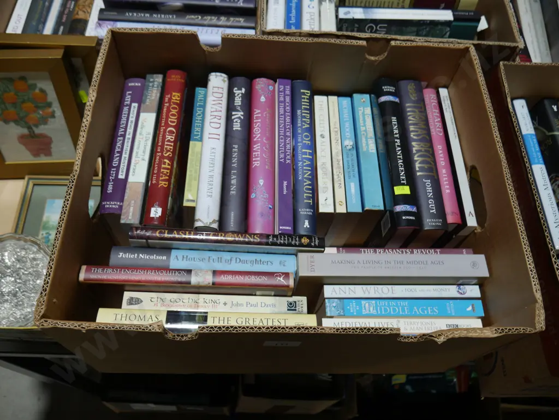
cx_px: 280
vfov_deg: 49.8
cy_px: 210
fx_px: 452
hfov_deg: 63.4
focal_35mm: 28
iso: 200
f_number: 4
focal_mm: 14
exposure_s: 1/100
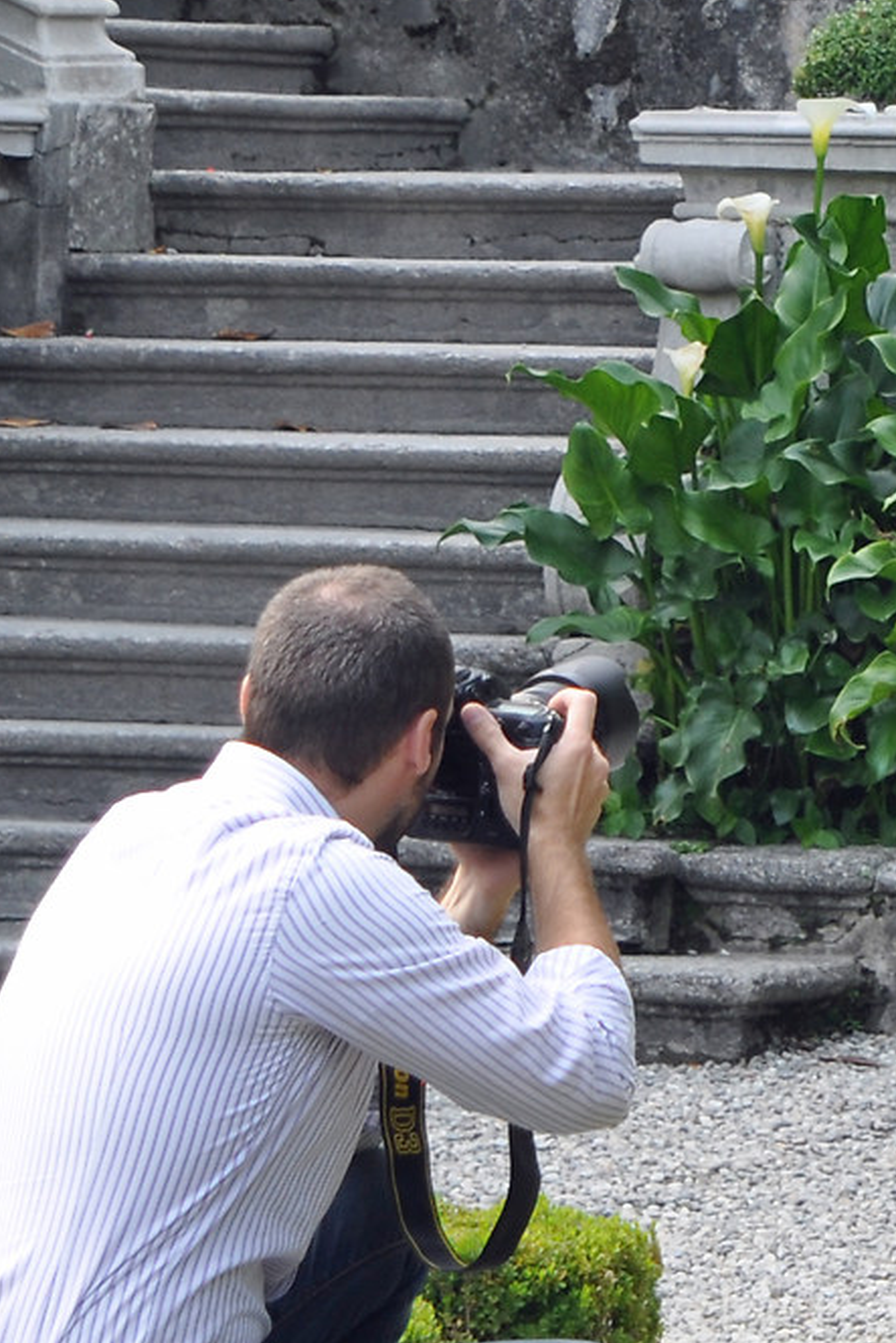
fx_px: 9701
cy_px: 465
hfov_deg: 5.2
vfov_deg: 7.9
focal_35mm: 260
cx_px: 1383
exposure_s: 1/160
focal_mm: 48
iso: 200
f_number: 6.3
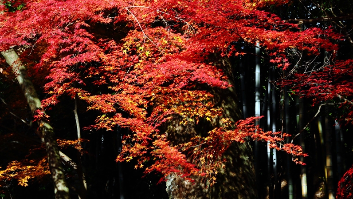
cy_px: 102
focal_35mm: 103
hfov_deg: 20.8
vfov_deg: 11.8
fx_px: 960
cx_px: 176
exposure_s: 1/500
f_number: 11
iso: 1250
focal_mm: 65
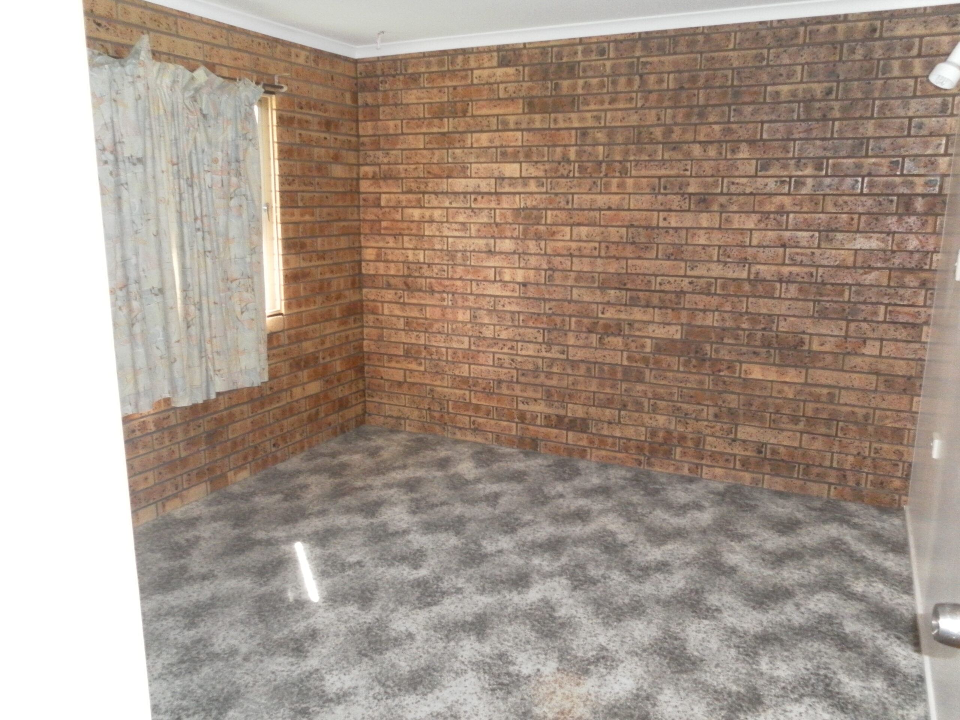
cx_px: 480
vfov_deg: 49.7
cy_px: 360
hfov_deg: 63.4
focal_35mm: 28
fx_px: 777
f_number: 3.2
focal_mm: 4.9
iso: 400
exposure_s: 1/50
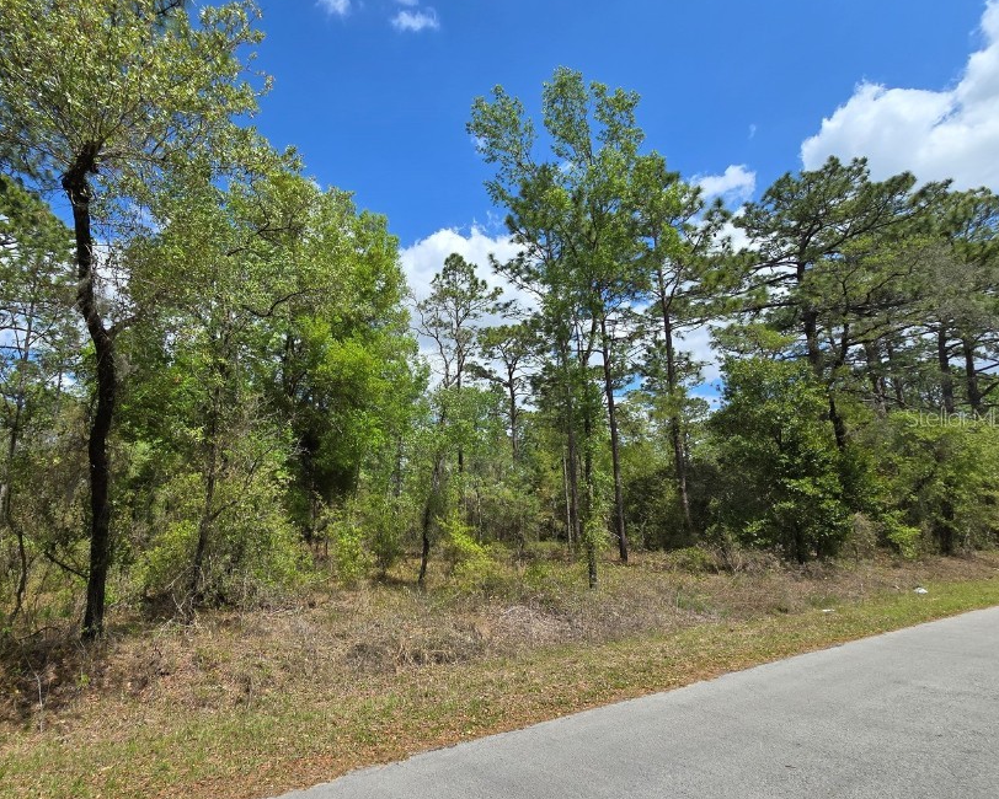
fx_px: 473
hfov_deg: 91.7
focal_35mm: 16
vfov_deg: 80.4
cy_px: 417
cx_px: 391
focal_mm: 2.2
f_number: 2.2
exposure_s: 1/2417
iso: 50
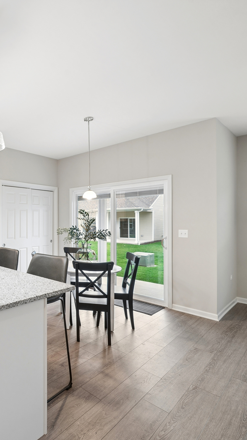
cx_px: 3
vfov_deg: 76.3
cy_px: 222
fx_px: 280
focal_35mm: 24
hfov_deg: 41.8
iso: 400
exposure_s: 1/4
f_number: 8
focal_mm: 15
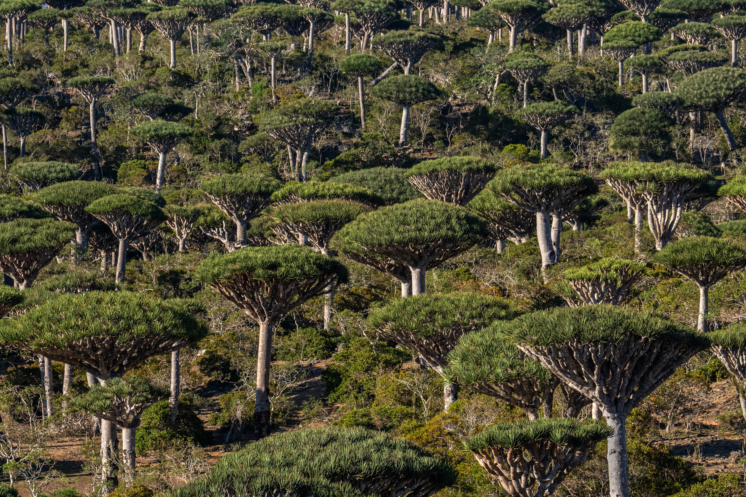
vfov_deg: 4.6
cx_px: 373
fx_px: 6216
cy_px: 248
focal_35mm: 300
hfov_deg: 6.9
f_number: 7.1
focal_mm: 200
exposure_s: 1/1000
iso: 800
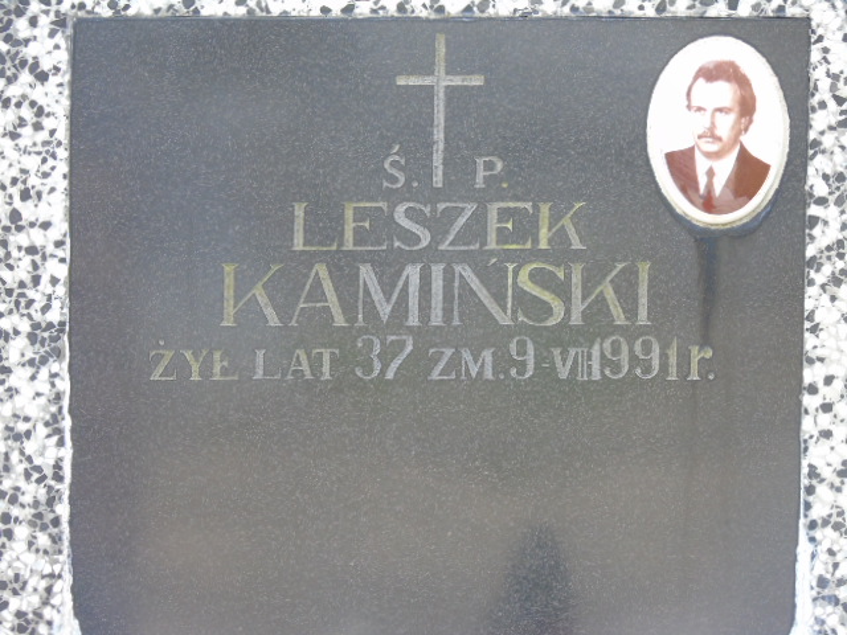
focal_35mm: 278
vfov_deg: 5.3
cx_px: 424
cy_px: 318
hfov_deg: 7.1
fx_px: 6802
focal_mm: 50
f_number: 4.9
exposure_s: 1/100
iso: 400
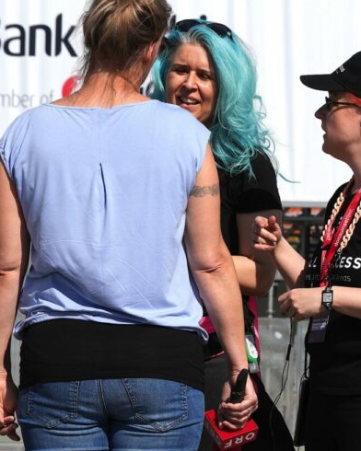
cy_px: 341
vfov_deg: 7.9
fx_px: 3272
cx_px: 320
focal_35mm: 245
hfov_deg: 6.3
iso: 100
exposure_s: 1/500
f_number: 8
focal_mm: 74
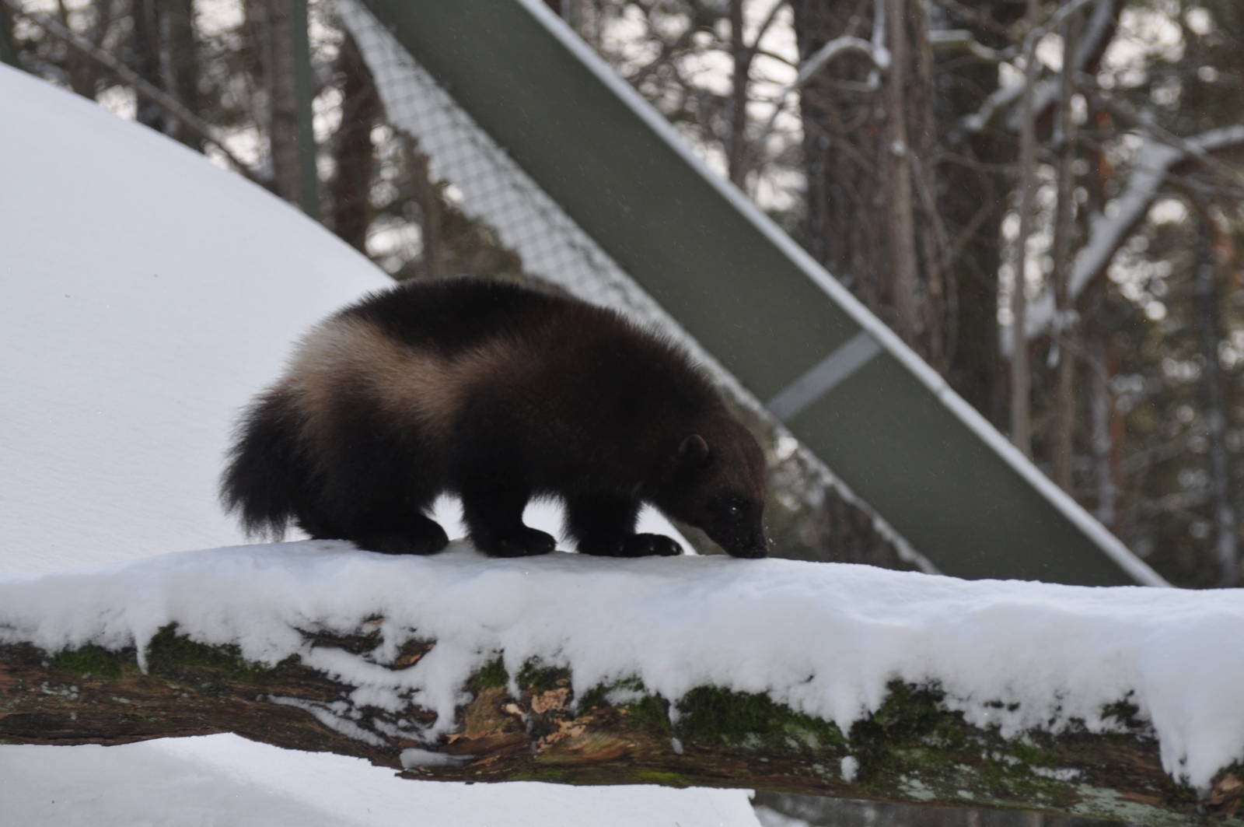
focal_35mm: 202
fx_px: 6990
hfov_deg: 10.2
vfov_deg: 6.8
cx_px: 622
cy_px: 414
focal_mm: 135
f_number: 4.8
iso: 220
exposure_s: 1/200
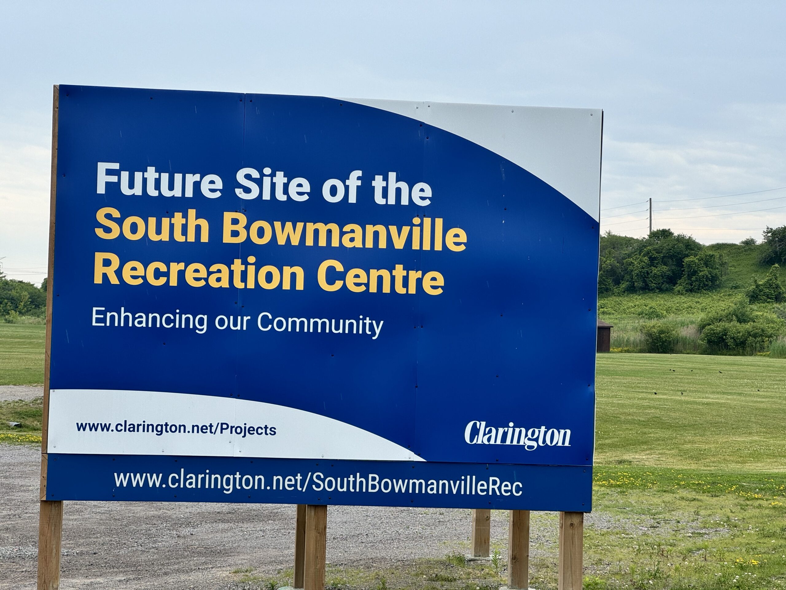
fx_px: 1748
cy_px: 295
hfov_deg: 25.3
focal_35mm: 77
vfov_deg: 19.1
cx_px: 393
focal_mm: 9
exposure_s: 1/253
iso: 25
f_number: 2.8
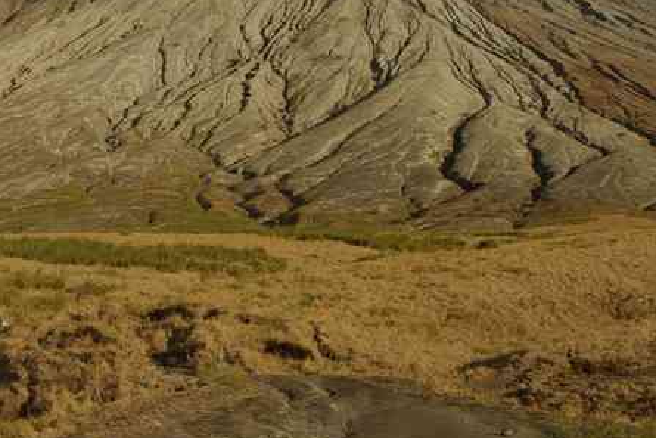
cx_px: 336
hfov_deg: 22.5
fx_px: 1649
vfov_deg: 14.9
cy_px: 29
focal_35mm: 90
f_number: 8
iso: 100
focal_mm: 26.8
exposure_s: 1/250
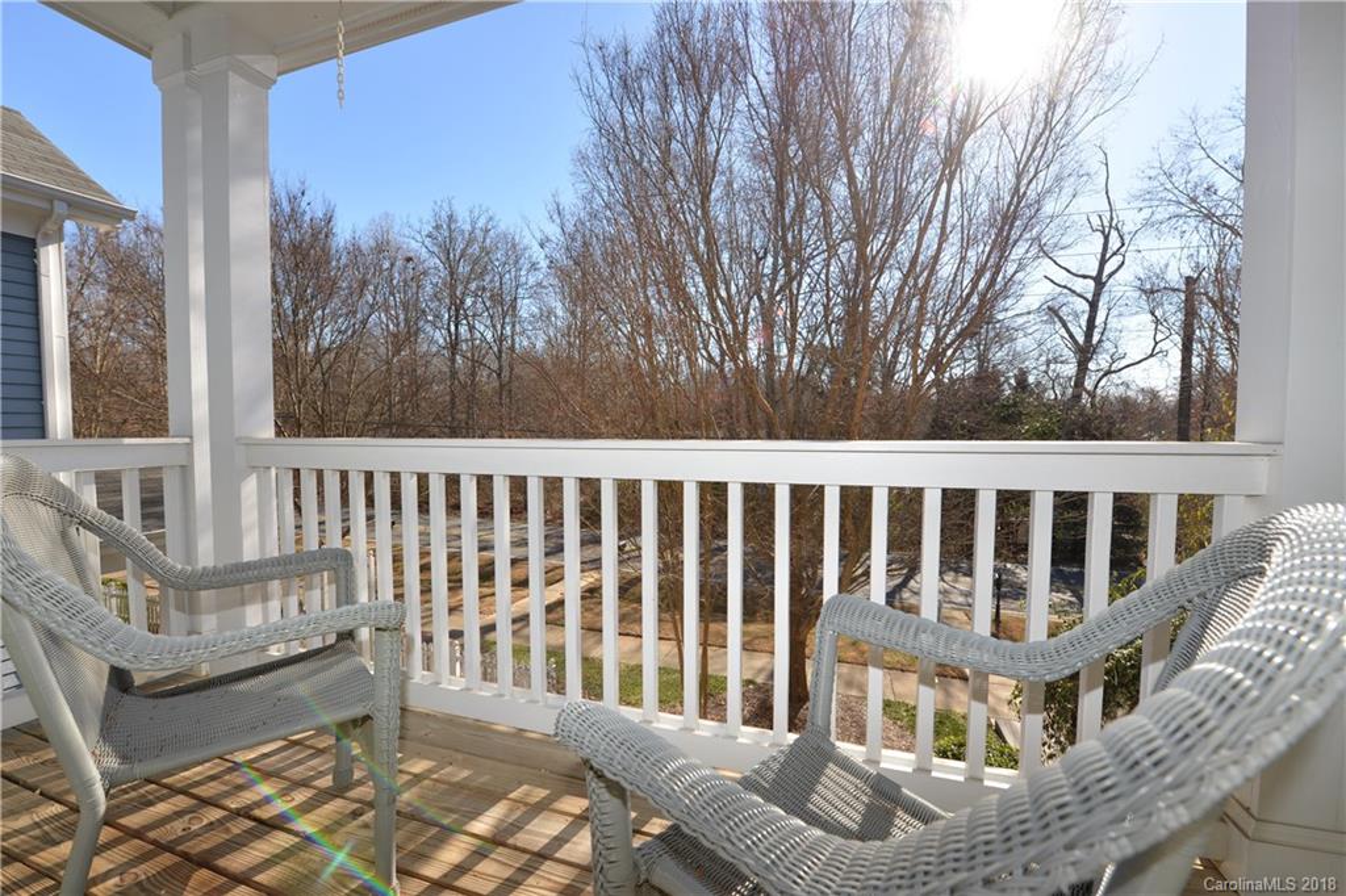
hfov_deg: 104.3
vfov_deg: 81.2
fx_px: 523
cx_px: 673
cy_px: 448
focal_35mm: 14
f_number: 7.1
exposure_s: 1/200
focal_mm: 14
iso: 100
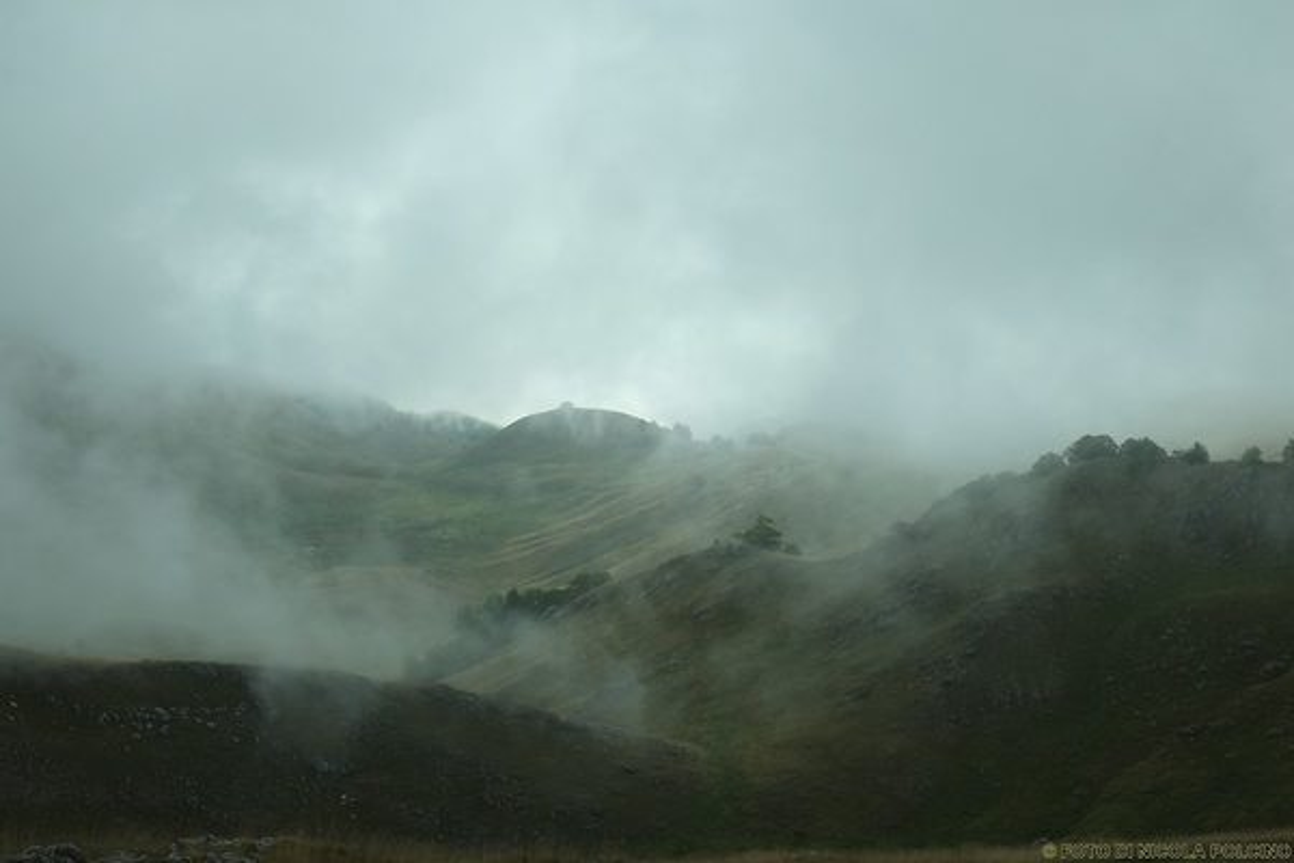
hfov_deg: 40.3
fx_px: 1761
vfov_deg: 27.5
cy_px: 432
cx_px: 647
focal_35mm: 49
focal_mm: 32.9
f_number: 11
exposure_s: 1/350
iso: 400
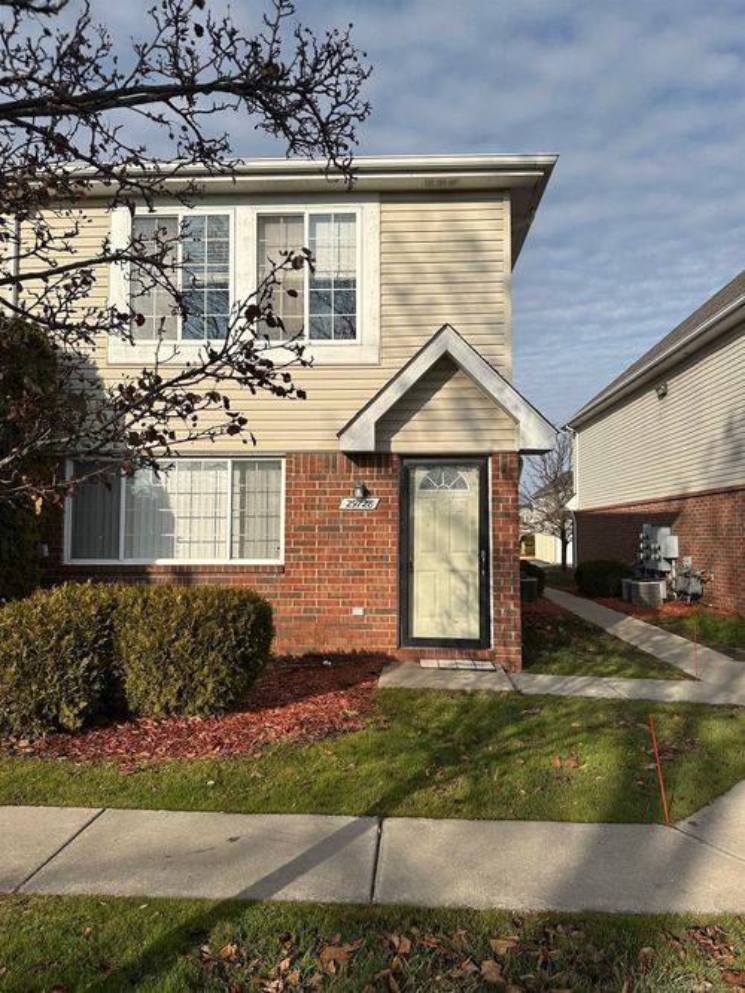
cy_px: 496
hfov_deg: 56.8
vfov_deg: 71.6
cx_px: 372
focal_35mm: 24
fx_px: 689
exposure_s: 1/7576
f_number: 1.78
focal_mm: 6.86
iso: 80
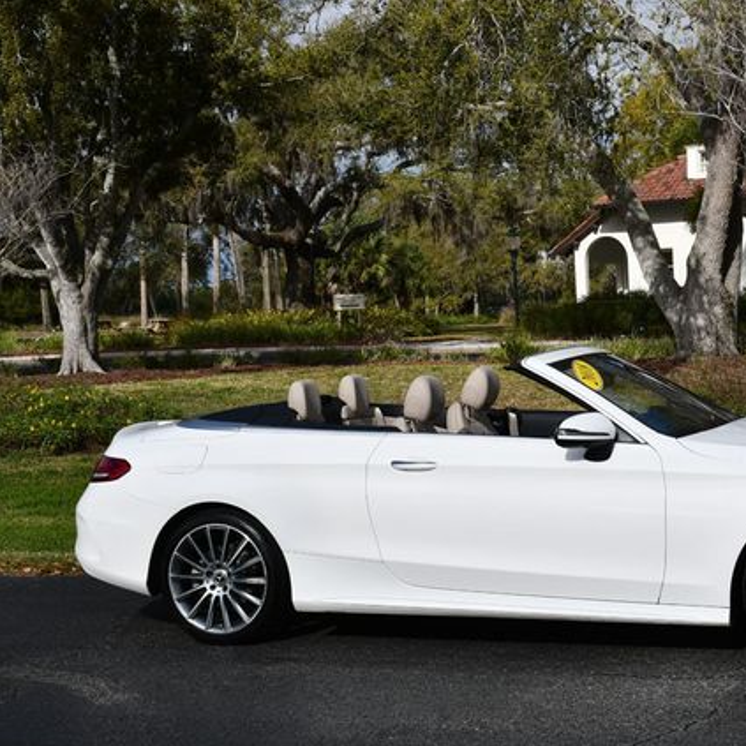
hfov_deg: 25.4
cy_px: 376
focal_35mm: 67
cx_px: 563
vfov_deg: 25.7
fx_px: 1634
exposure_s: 1/320
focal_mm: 26
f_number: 9
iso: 100
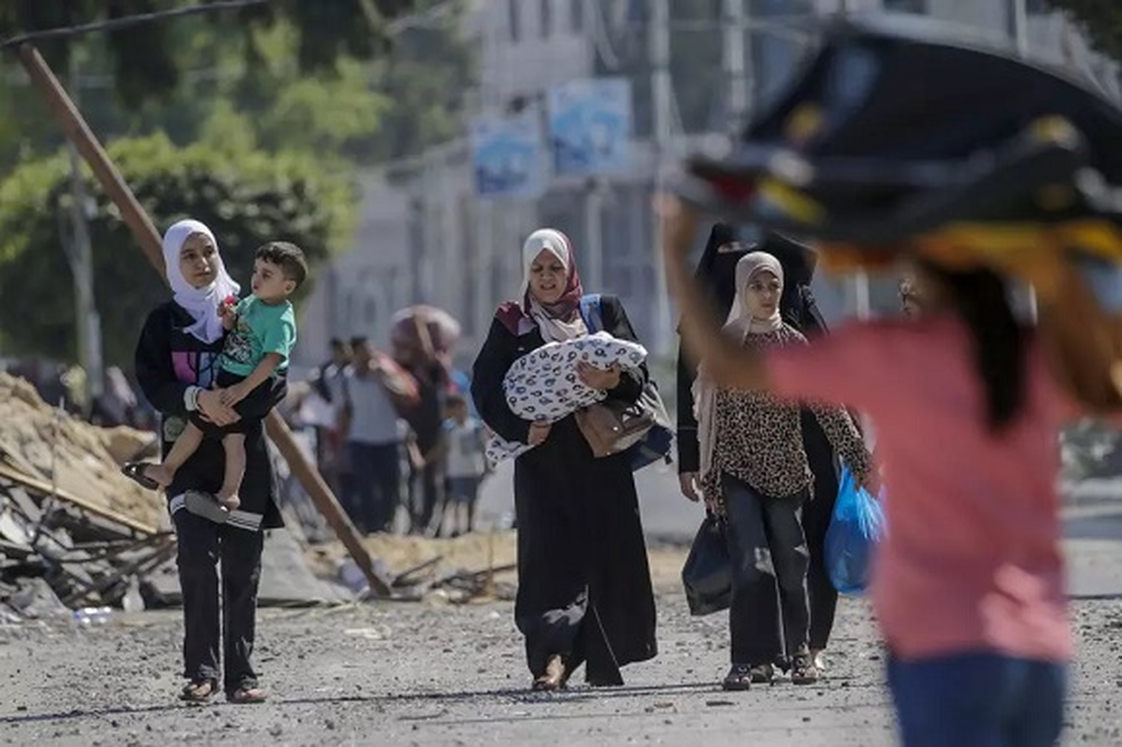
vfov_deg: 8.1
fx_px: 5295
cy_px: 374
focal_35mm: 170
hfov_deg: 12.1
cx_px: 561
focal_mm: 170
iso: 45600
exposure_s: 1/200
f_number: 5.6
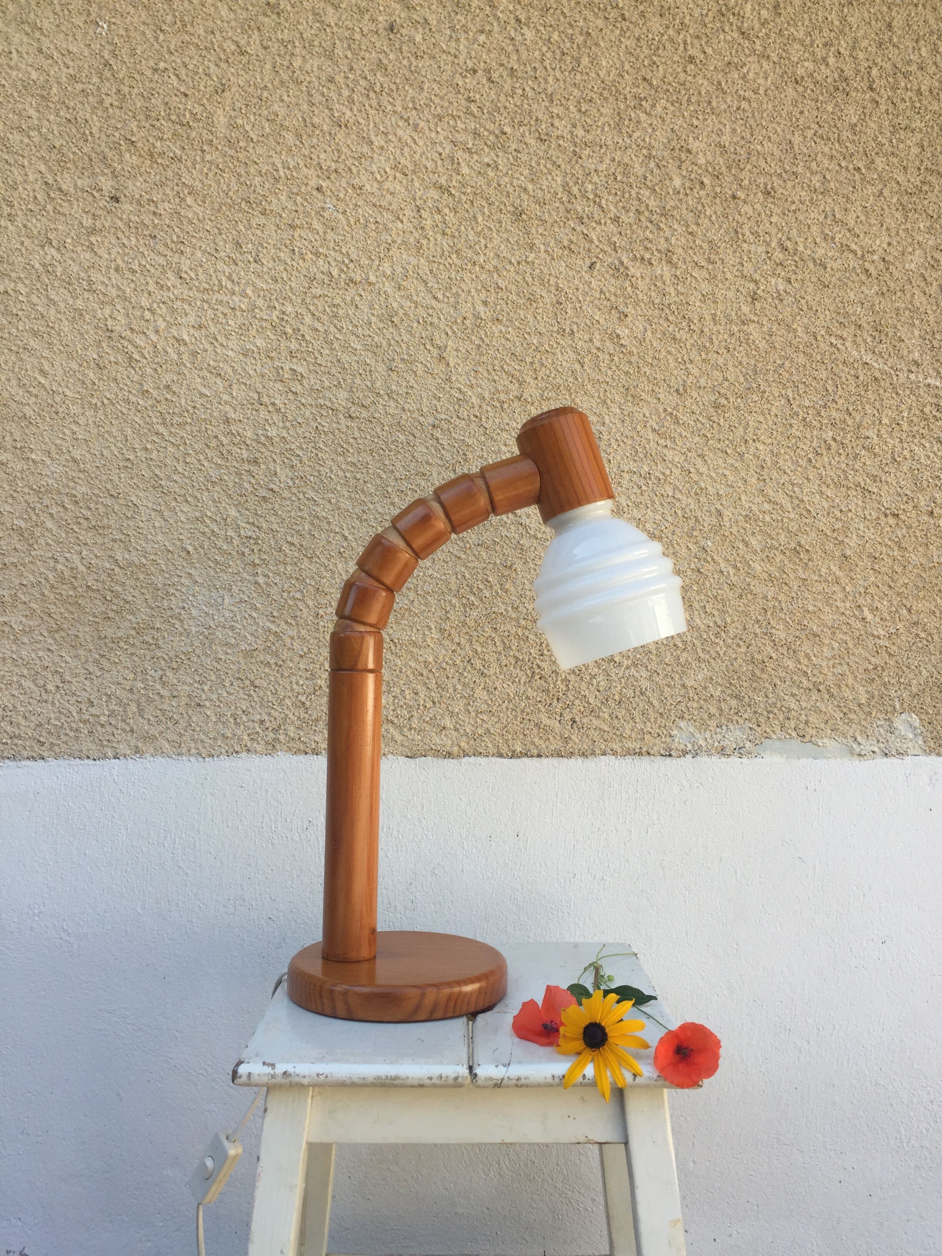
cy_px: 628
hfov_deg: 48.2
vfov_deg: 61.7
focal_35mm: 29
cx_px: 471
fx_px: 1052
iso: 32
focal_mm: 4.15
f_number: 2.2
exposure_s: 1/403
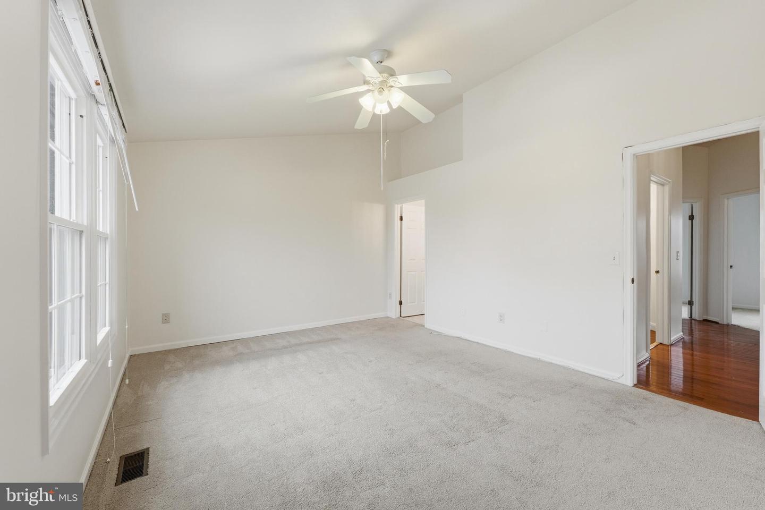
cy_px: 255
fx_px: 297
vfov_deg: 81.2
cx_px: 382
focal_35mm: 14
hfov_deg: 104.3
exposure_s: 1/400
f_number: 11
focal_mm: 14
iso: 400
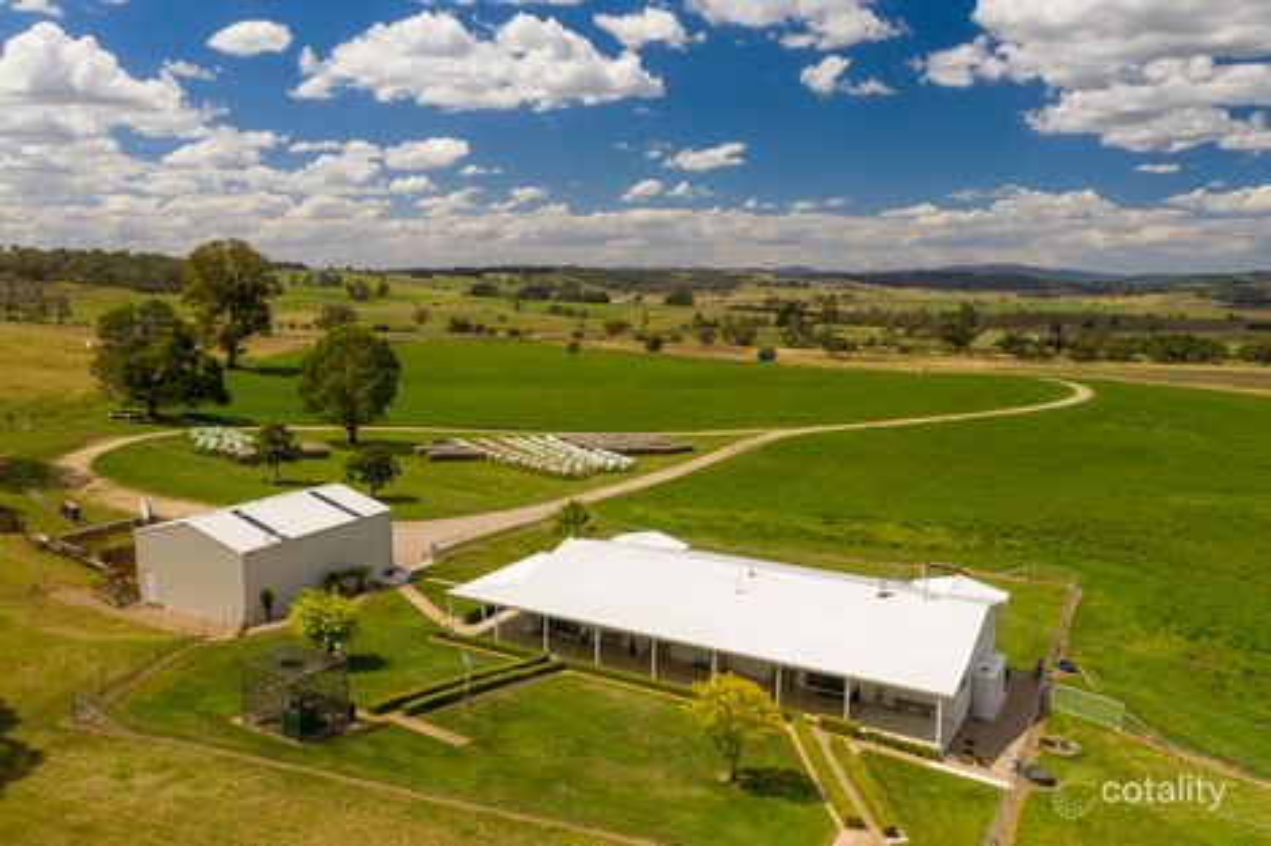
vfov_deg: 46.4
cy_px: 423
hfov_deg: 65.5
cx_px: 636
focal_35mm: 28
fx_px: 988
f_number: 4
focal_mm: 10.26
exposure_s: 1/100
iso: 100
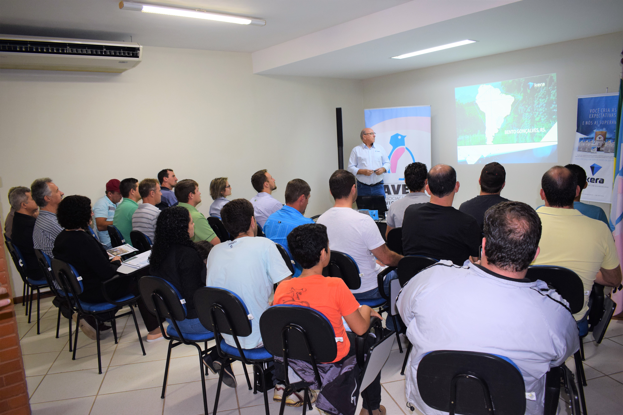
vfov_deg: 47.9
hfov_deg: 67.4
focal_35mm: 27
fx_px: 467
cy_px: 208
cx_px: 312
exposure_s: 1/80
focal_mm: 18
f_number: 4.5
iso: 800
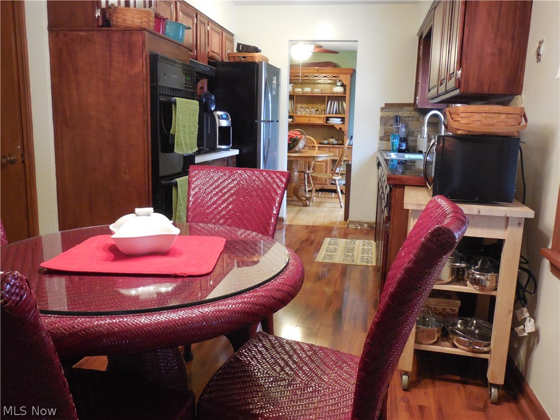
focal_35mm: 30
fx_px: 485
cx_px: 280
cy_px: 210
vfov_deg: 46.8
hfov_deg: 60.0
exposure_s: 1/10
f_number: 3.8
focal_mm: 5.3
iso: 800
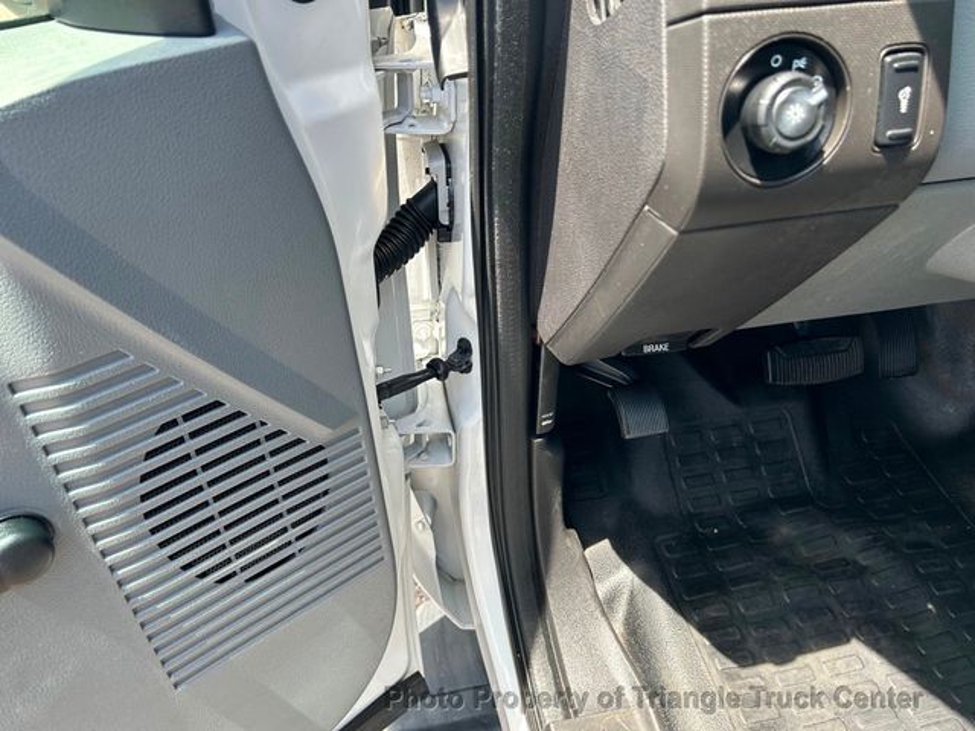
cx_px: 488
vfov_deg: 53.1
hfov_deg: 67.3
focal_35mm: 26
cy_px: 366
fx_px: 732
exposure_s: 1/404
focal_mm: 5.7
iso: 50
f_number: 1.5
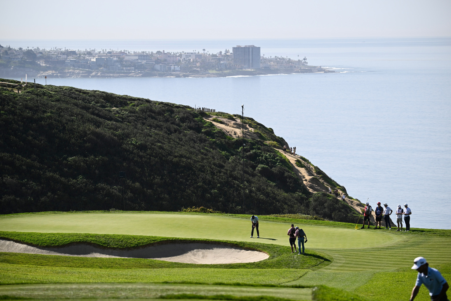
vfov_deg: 6.5
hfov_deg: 9.8
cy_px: 150
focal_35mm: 210
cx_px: 226
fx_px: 2631
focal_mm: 210
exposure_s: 1/1600
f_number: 5.6
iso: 320
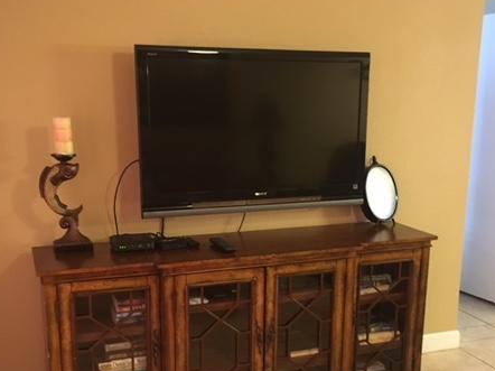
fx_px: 600
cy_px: 241
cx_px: 259
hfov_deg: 44.8
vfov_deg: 34.1
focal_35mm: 42
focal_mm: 4.15
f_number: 2.2
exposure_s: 1/15
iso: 400
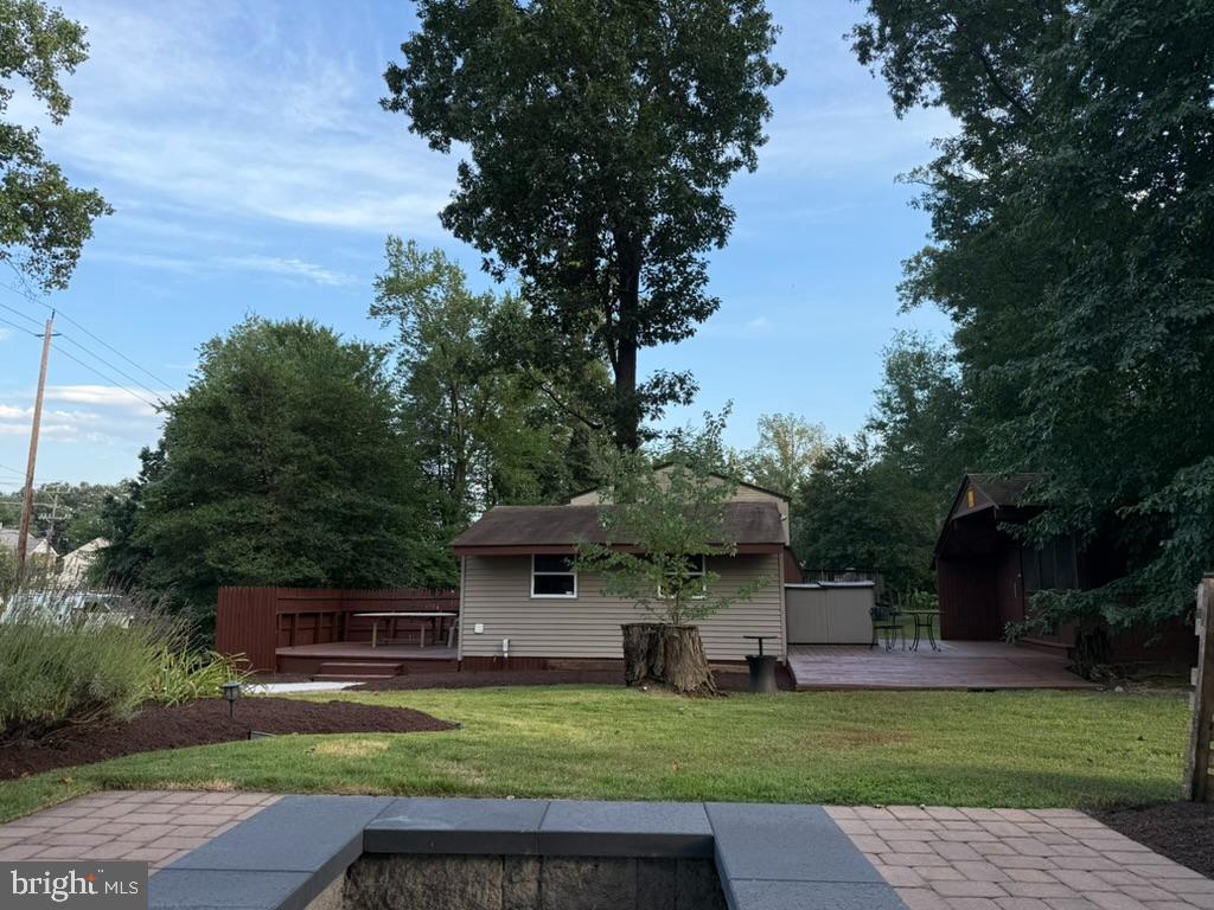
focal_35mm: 24
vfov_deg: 56.8
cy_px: 455
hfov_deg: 71.6
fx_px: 842
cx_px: 607
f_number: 1.78
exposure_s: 1/898
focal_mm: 6.76
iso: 80
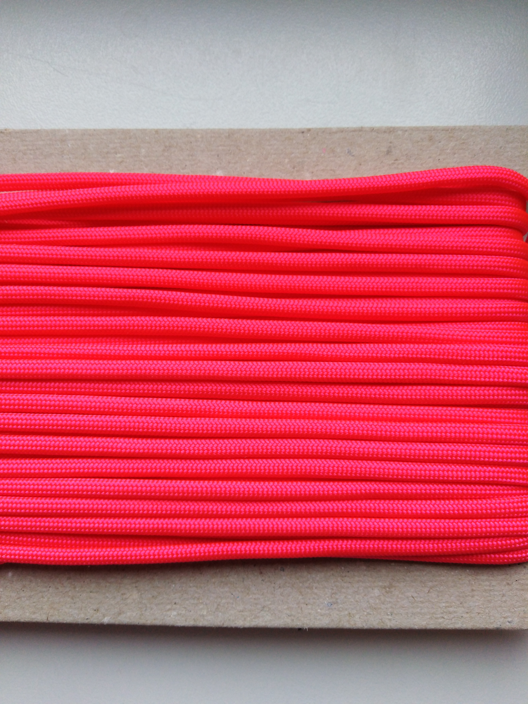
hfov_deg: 53.1
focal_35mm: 26
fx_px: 529
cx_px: 264
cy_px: 352
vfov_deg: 67.3
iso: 171
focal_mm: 3.46
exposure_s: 1/30
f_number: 2.2
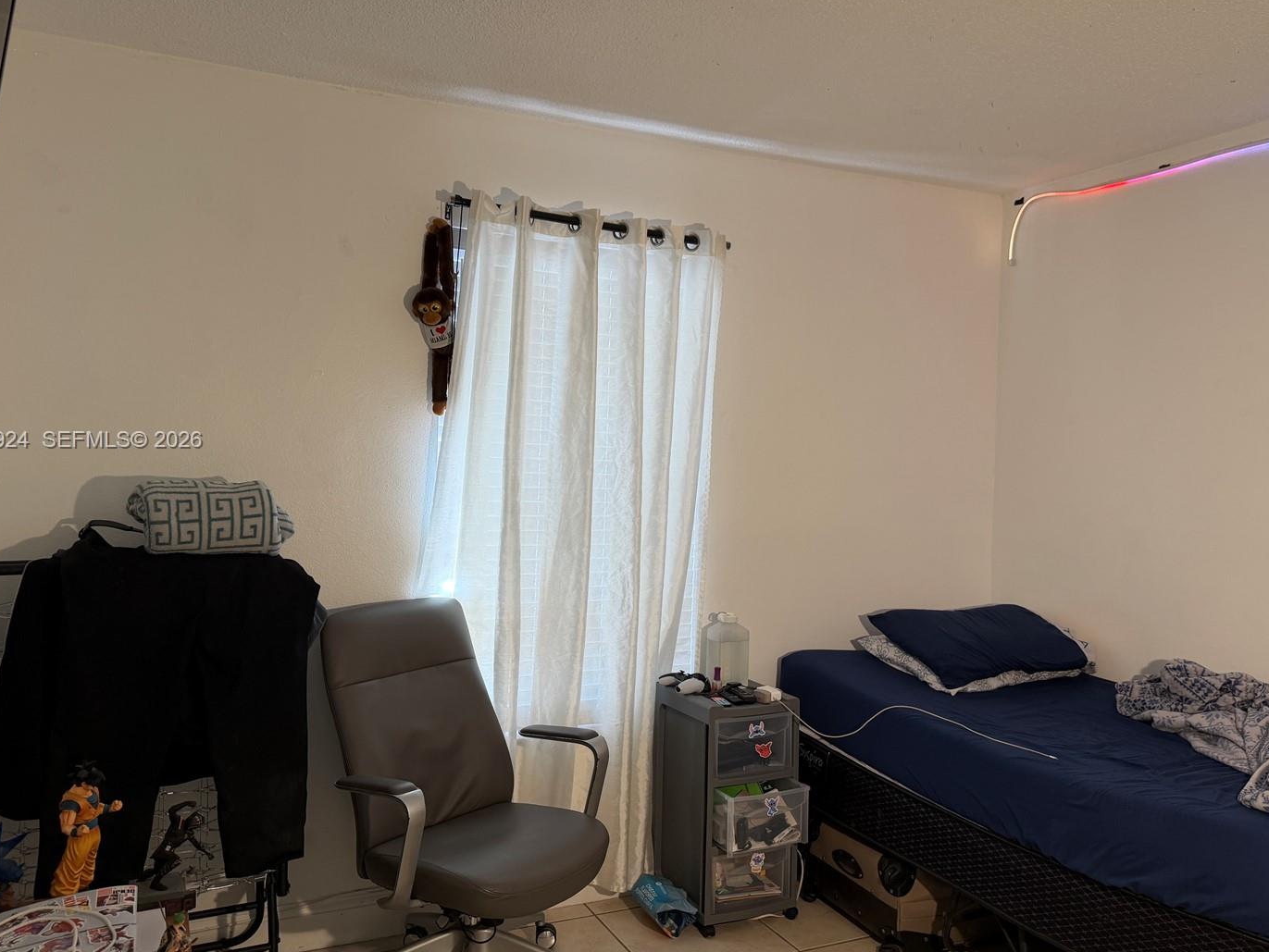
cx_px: 654
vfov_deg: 49.7
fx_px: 1027
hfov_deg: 63.4
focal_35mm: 28
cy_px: 441
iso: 125
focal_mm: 6.76
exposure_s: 1/60
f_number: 1.78
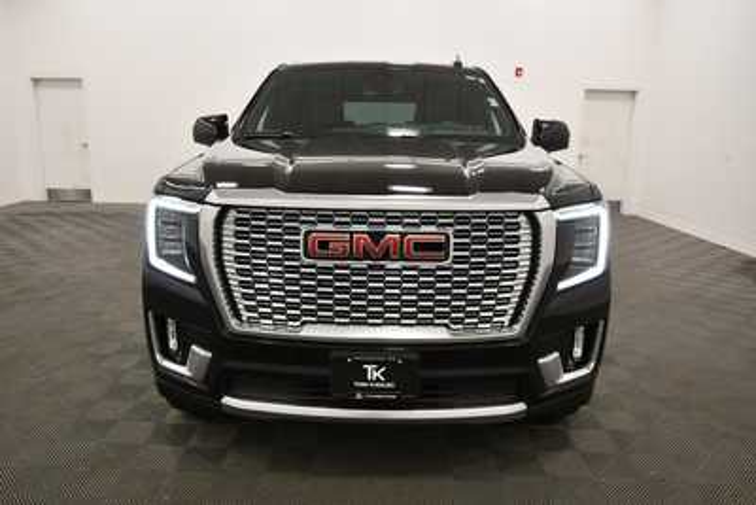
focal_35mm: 27
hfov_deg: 67.4
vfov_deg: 48.0
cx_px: 378
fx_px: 567
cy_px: 252
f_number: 5.6
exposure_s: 1/160
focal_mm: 18
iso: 800
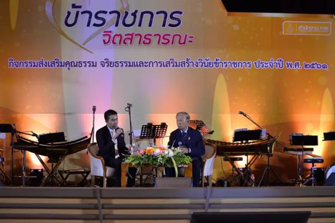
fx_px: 651
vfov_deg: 19.5
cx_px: 168
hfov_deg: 28.8
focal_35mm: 70
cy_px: 112
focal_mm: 70
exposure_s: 1/125
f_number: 5.6
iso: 2500
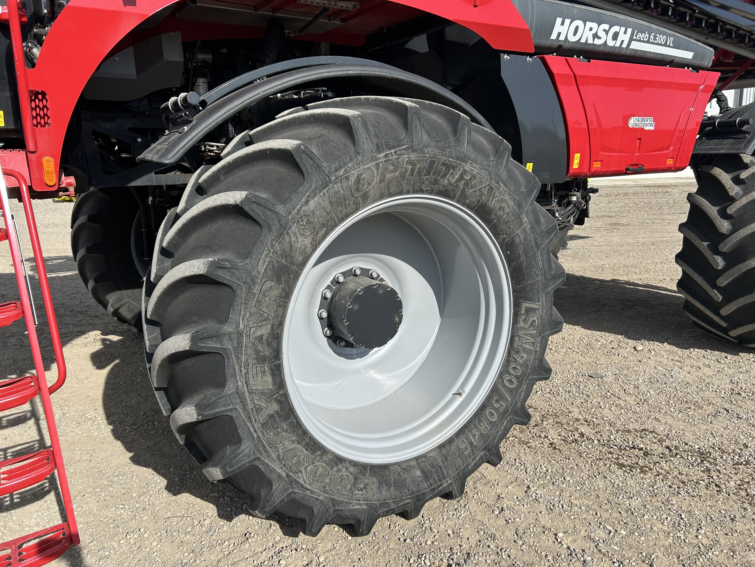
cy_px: 284
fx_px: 567
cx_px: 378
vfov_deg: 53.1
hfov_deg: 67.3
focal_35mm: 26
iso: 50
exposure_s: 1/3571
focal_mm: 5.7
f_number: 1.5
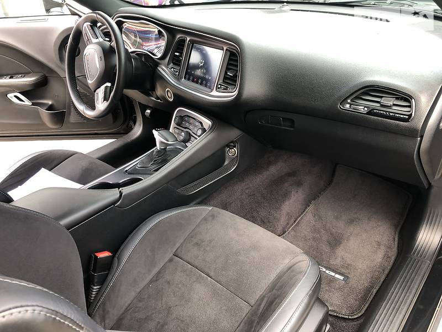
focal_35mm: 28
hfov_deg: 63.4
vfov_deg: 49.7
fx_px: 358
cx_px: 221
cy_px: 166
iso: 32
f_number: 1.8
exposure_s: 1/44
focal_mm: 4
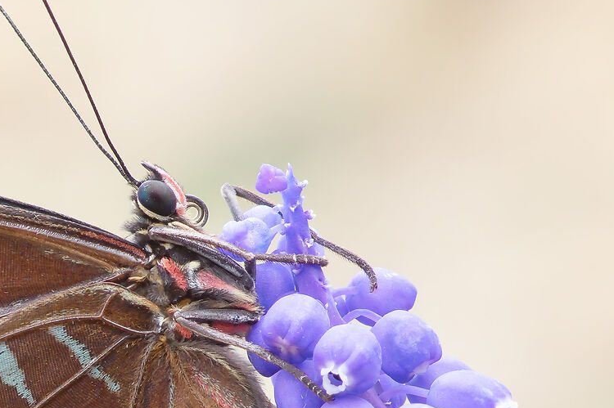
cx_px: 7
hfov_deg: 4.3
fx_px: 8181
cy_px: 462
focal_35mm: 480
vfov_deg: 2.9
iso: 200
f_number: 10
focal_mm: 100
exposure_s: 1/8
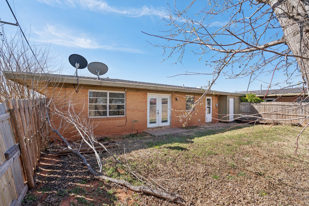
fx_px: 137
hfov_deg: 96.7
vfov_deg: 73.8
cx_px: 154
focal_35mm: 16
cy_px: 103
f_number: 7.1
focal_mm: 16
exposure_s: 1/640
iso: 200
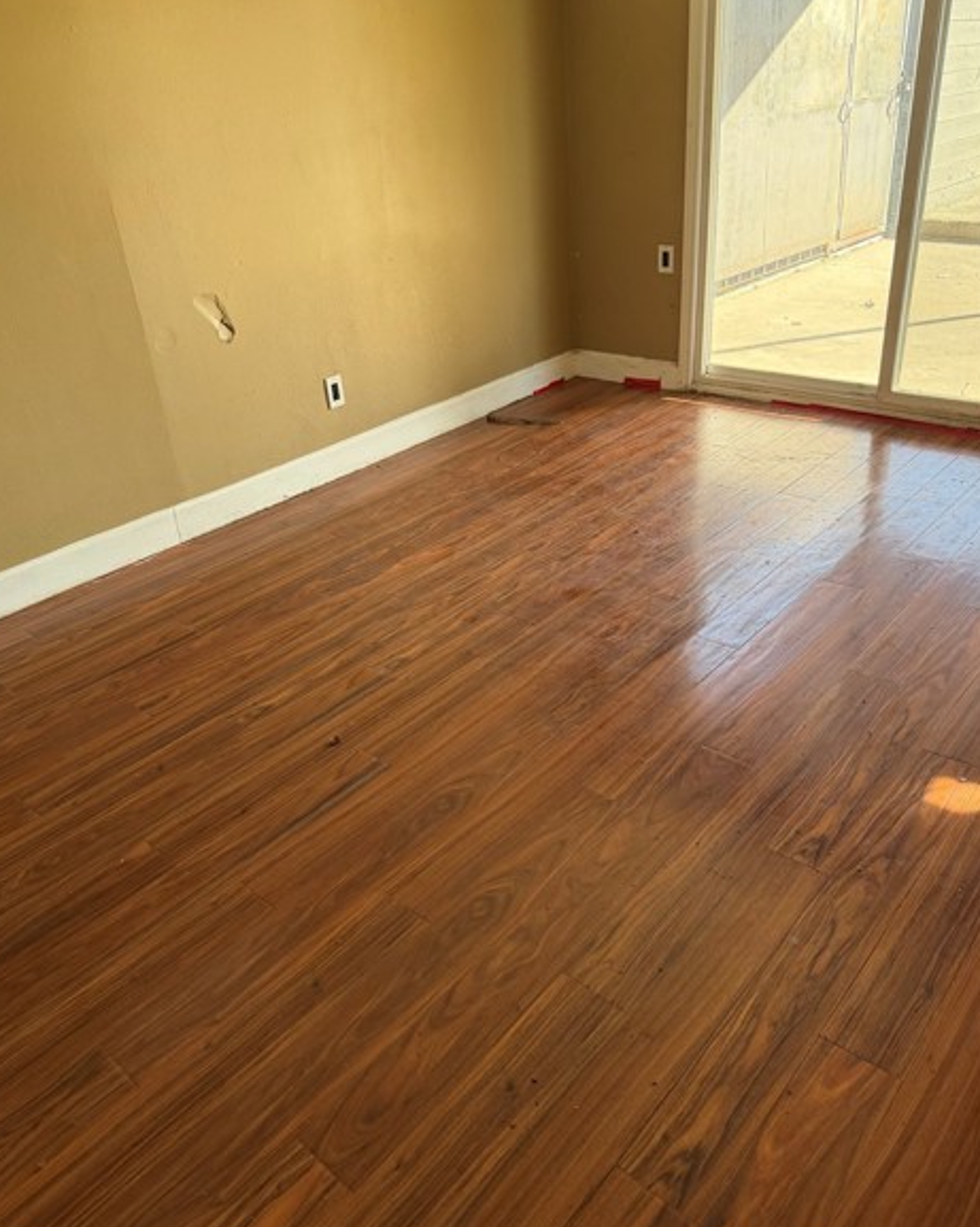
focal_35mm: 26
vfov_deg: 66.1
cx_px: 483
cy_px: 604
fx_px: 943
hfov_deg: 54.9
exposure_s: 1/224
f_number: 1.78
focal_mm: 6.76
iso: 200
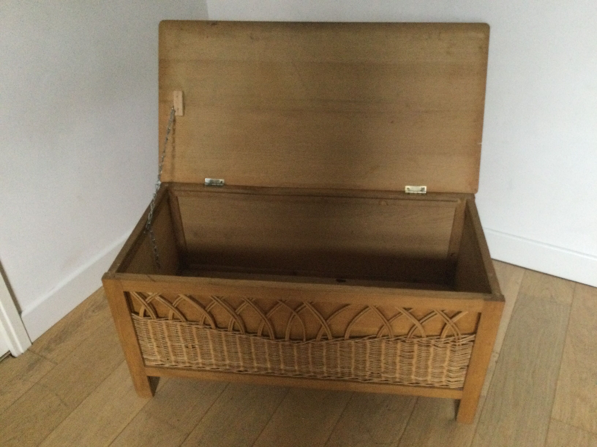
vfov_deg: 45.4
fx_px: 535
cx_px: 298
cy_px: 224
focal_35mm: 31
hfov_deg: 58.4
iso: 250
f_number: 2.4
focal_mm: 3.3
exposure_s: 1/33
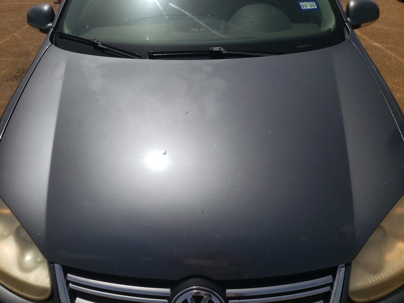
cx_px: 202
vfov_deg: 53.1
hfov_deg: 67.3
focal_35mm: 26
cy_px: 152
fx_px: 303
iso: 52
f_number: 1.5
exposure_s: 1/10000
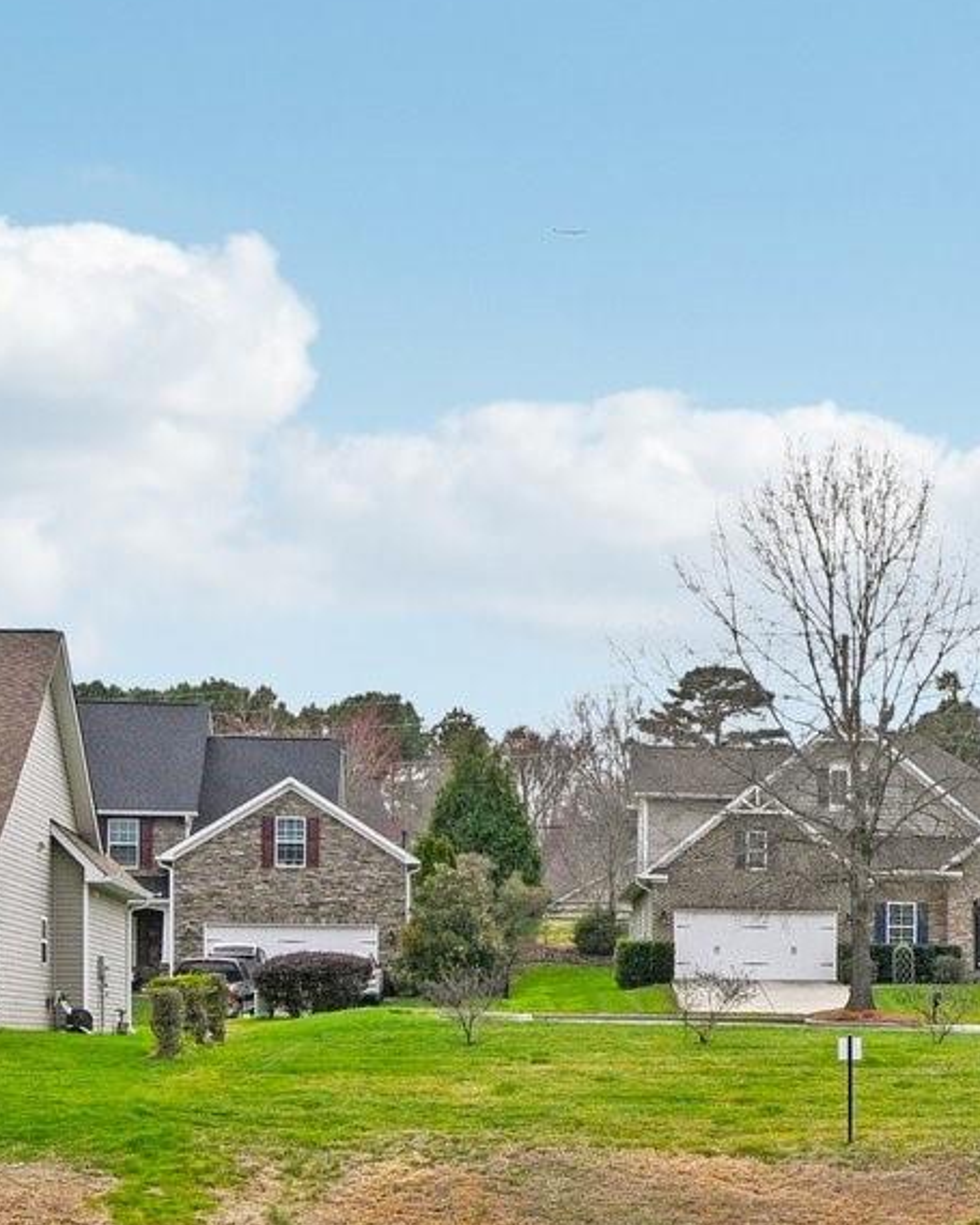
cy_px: 1024
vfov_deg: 19.3
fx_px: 3554
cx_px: 1641
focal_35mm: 98
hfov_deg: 14.2
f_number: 8
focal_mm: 19.5
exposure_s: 1/250
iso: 64
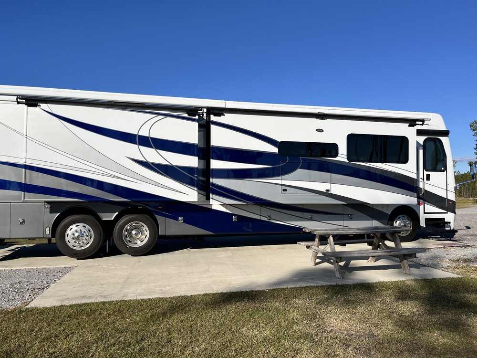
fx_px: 358
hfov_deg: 67.3
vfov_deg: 53.1
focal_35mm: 26
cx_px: 238
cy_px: 179
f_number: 1.6
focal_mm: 5.1
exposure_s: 1/5848
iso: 50
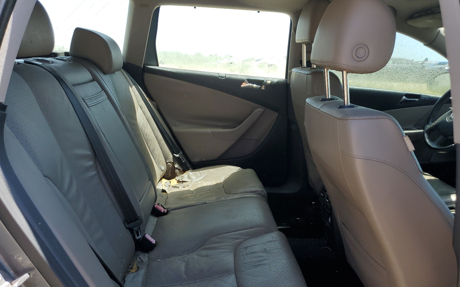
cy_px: 170
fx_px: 351
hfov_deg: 66.5
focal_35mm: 28
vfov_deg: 44.3
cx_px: 228
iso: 50
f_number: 1.5
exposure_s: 1/556
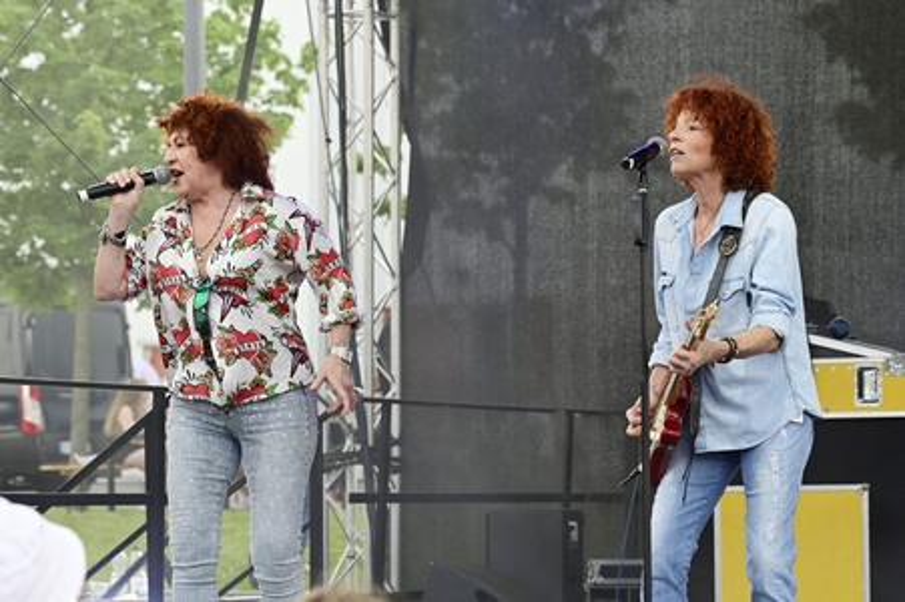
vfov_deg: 13.4
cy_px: 301
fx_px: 2562
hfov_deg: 20.0
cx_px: 452
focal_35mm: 102
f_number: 6.3
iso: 320
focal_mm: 102
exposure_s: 1/200
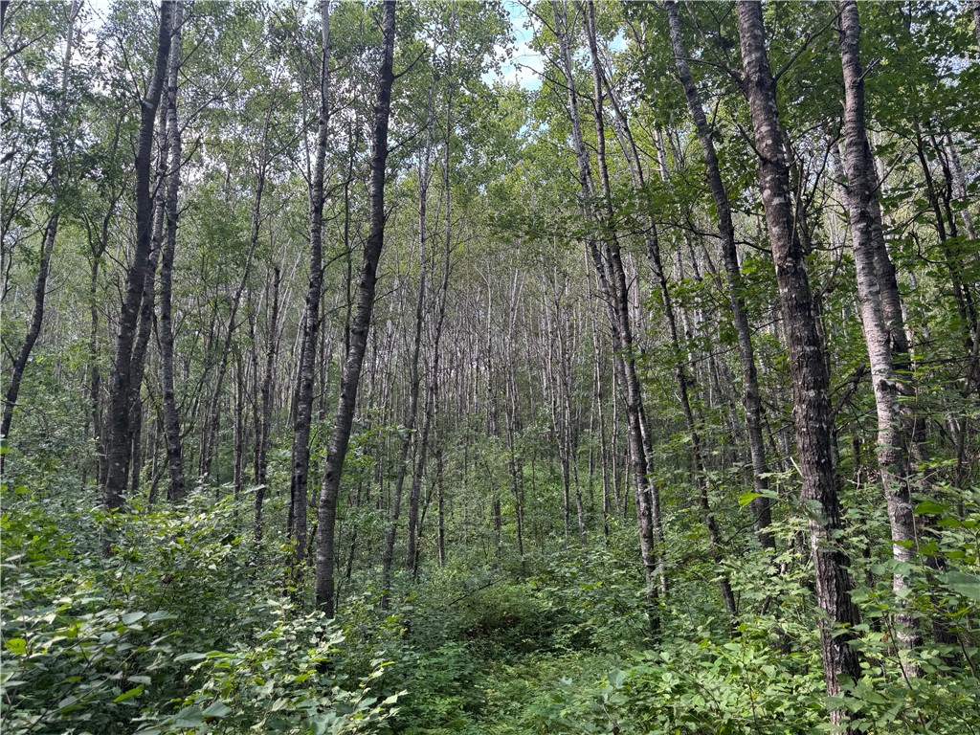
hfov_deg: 71.6
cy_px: 368
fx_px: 679
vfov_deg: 56.8
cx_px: 490
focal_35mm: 24
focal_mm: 6.76
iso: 64
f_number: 1.78
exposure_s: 1/227
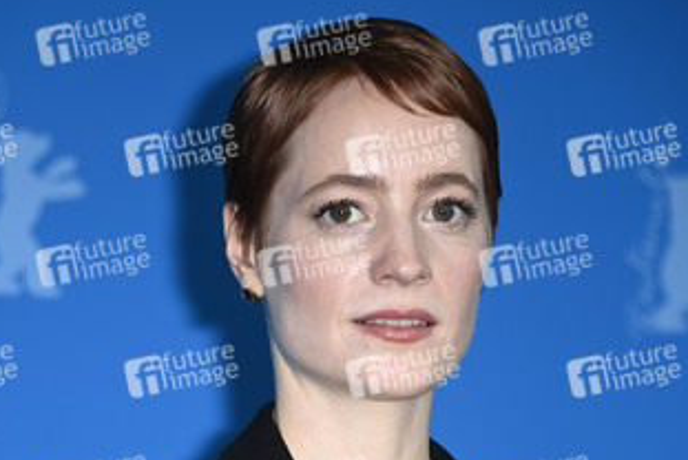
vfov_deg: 4.5
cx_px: 344
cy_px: 316
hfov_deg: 6.8
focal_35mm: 304
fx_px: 5815
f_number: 5.6
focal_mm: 210
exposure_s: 1/250
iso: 640
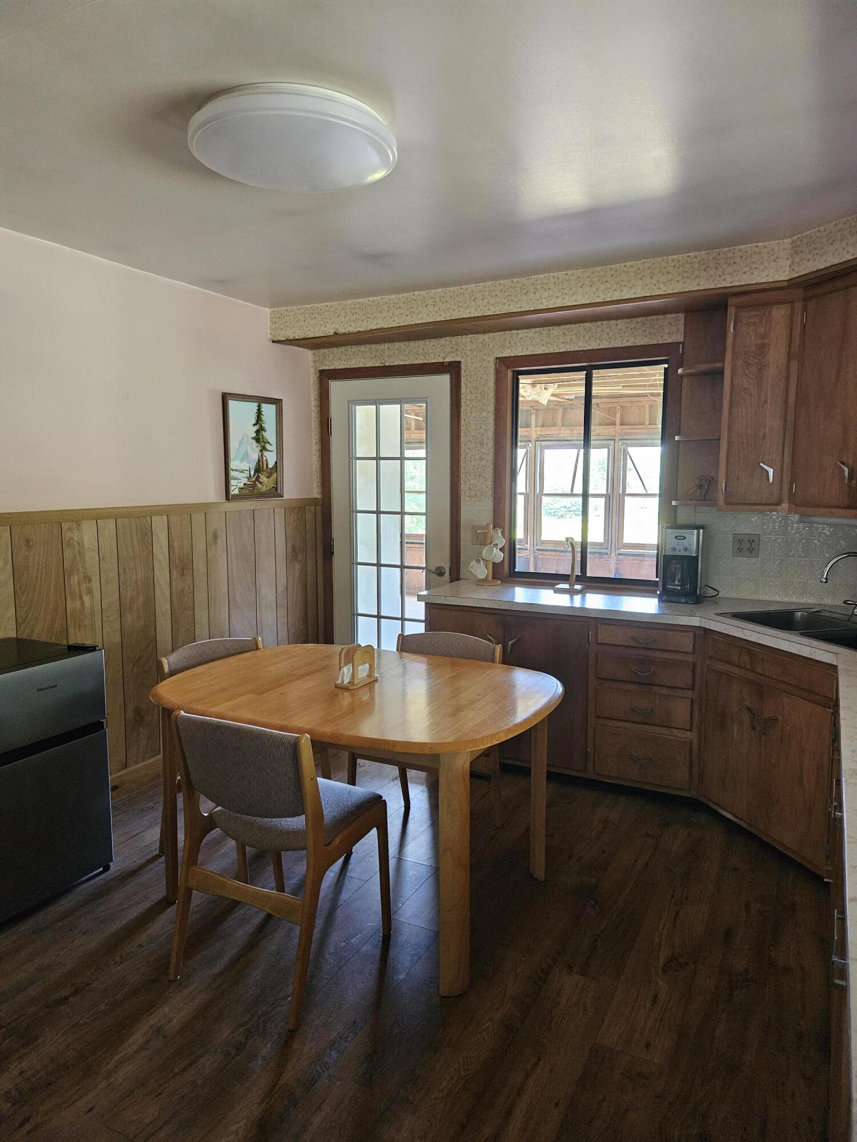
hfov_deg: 58.9
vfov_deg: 73.9
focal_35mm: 23
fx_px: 759
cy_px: 571
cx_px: 428
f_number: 1.8
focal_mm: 5.4
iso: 640
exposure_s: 1/60
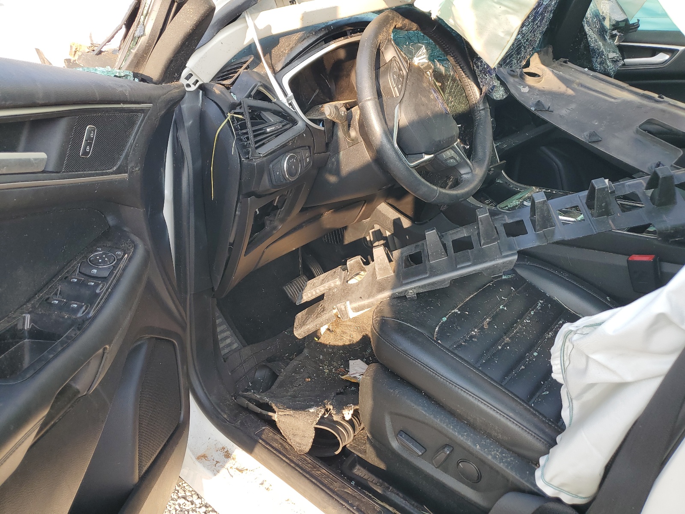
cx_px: 342
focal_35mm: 26
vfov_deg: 53.1
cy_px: 257
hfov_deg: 67.3
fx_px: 515
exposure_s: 1/270
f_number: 1.5
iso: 50
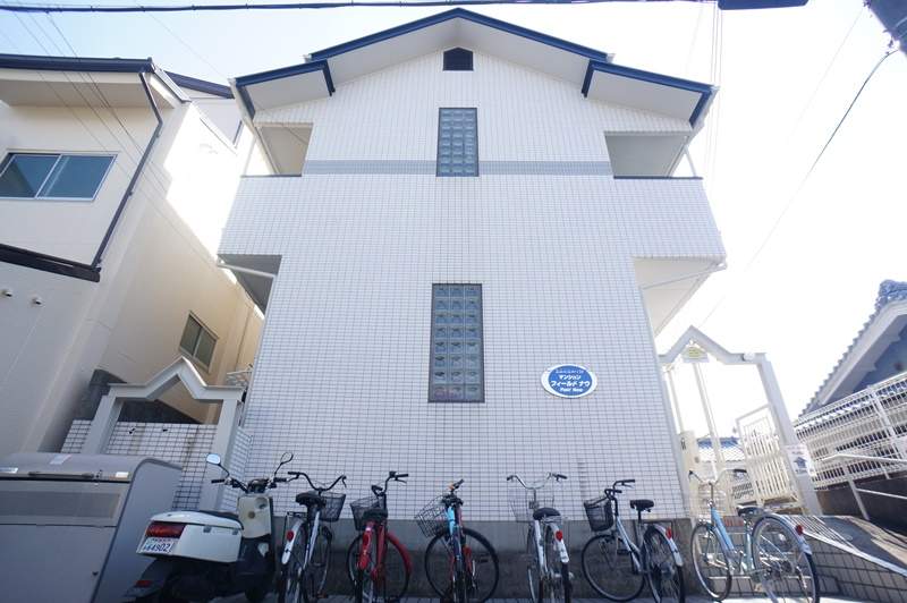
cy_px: 302
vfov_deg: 53.1
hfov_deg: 73.8
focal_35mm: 24
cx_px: 454
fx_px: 604
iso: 160
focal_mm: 16
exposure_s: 1/100
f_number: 8
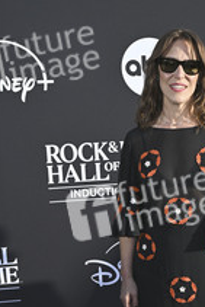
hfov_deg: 19.2
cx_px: 183
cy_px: 279
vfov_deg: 27.7
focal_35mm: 70
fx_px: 597
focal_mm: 37
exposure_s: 1/320
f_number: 10
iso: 250
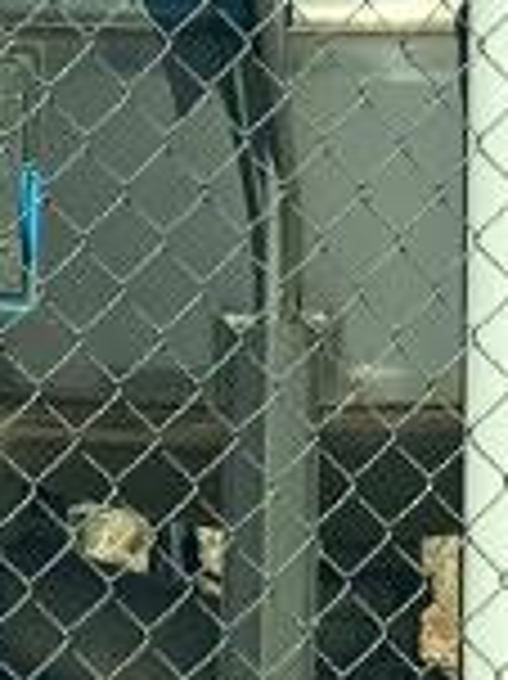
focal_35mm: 517
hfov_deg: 2.8
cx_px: 1344
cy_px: -853
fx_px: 10130
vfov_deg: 3.8
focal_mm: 6
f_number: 2
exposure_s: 1/1453
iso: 20
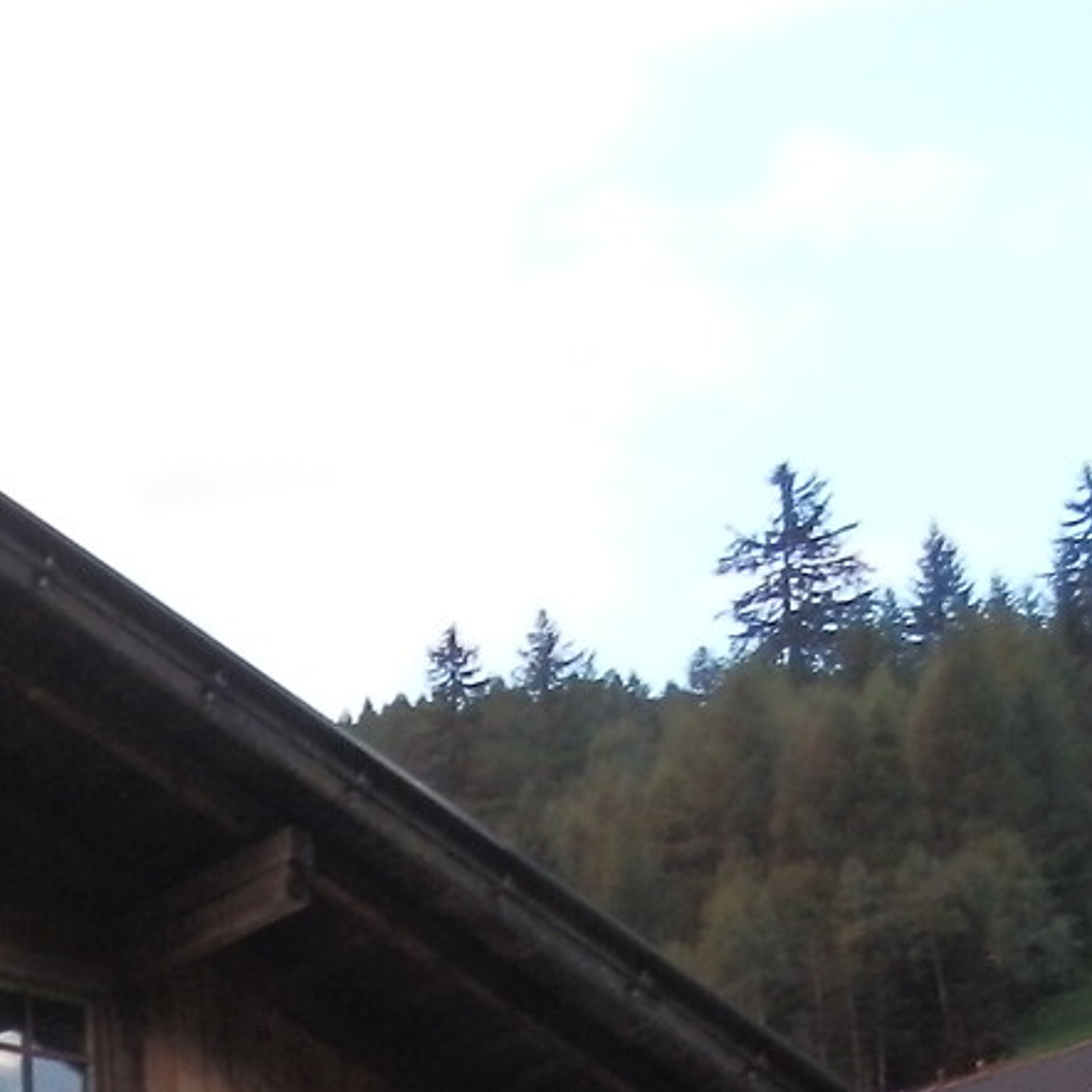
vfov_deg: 16.8
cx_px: -319
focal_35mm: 96
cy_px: 1505
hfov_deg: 17.1
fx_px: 3426
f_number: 3
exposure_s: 1/30
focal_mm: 4.5
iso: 200
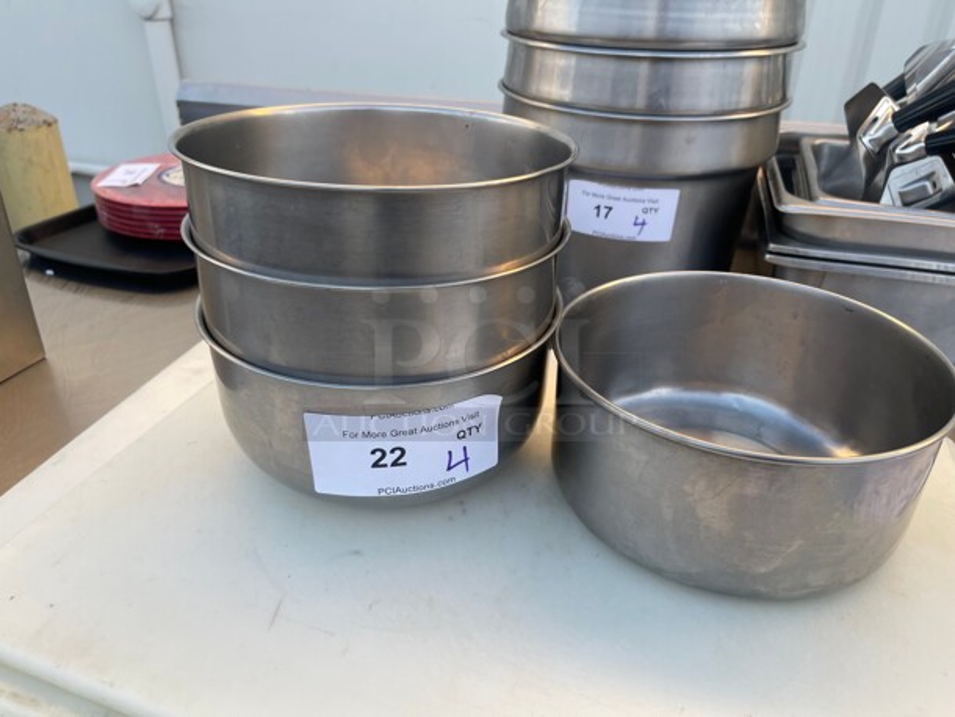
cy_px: 358
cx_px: 478
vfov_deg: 53.1
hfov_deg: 67.3
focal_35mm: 26
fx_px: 718
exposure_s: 1/322
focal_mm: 5.1
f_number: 1.6
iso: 32
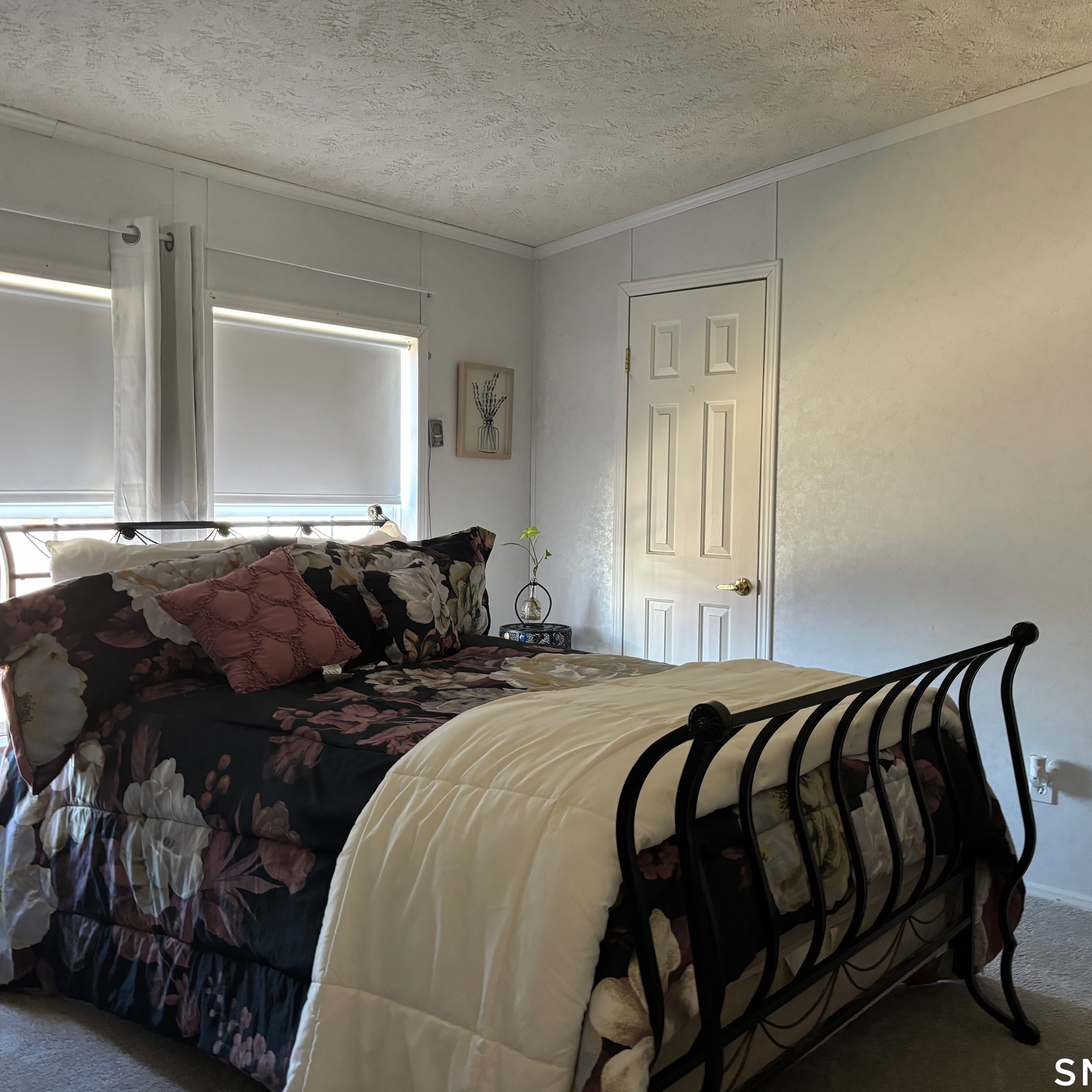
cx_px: 537
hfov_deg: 52.5
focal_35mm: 31
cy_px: 545
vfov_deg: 52.5
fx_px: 1106
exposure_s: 1/60
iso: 320
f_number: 1.6
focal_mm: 5.96
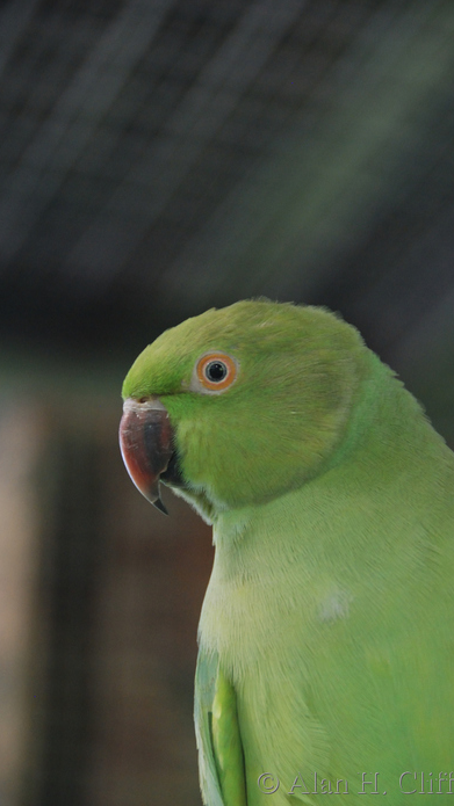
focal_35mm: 206
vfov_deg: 10.5
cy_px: 405
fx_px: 4408
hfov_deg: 5.9
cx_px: 257
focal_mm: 130
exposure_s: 1/30
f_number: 5.6
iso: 800
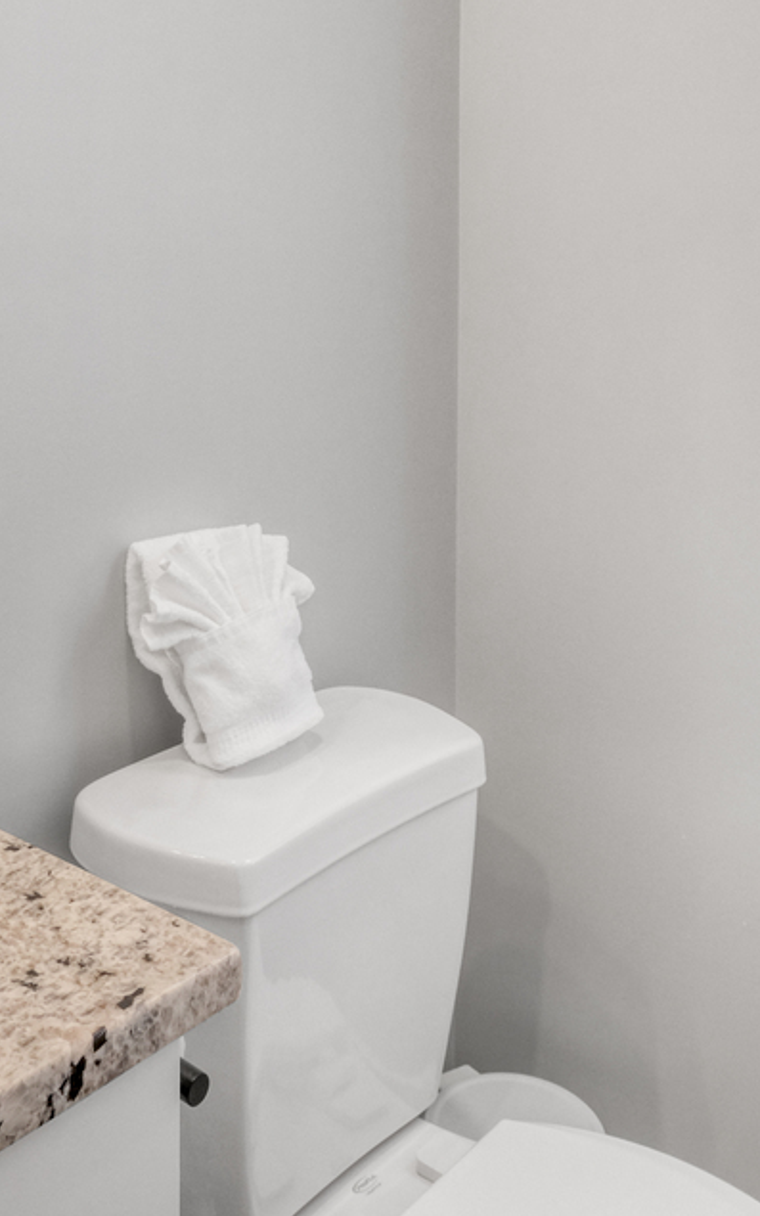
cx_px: 276
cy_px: 201
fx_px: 1292
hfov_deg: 32.6
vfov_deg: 47.0
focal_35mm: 39
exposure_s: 1/4
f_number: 13
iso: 800
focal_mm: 10
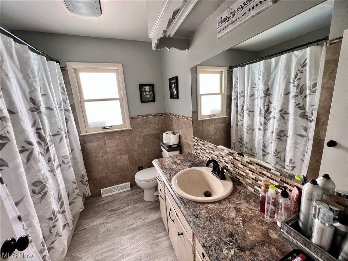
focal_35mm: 13
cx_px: 174
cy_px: 130
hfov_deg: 106.2
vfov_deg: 89.9
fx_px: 131
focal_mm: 1.57
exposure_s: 1/99
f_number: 1.8
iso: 160
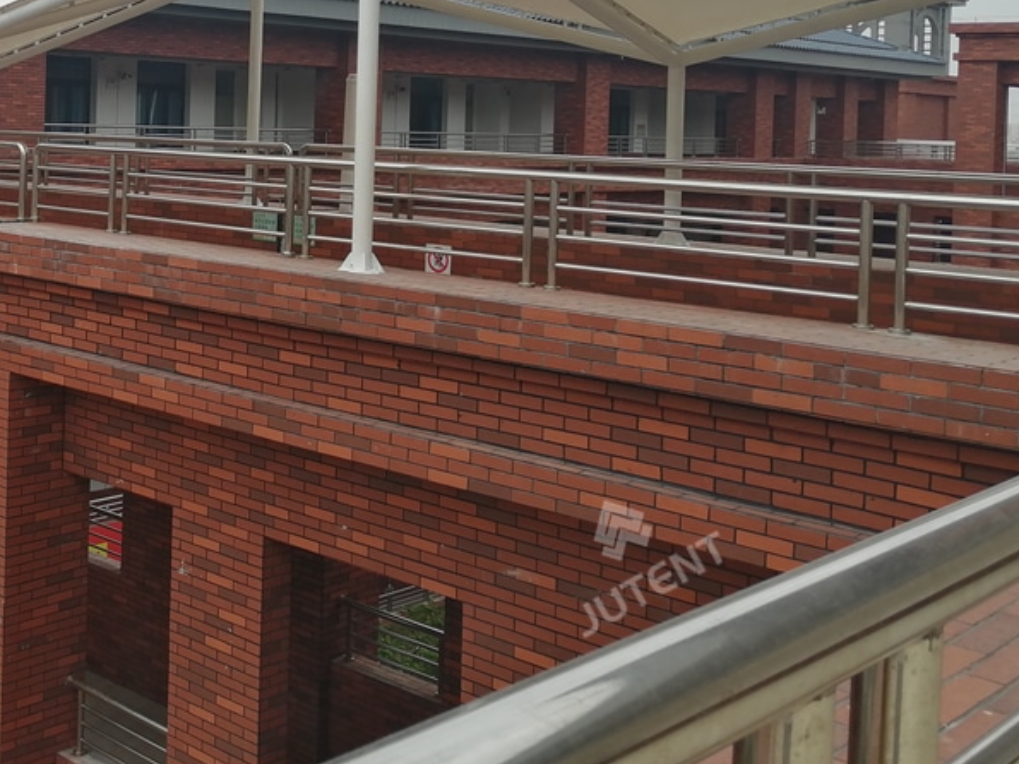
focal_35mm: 49
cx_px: 140
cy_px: 134
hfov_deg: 36.9
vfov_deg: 28.9
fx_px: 1442
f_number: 1.8
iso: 50
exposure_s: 1/1047
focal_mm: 3.96
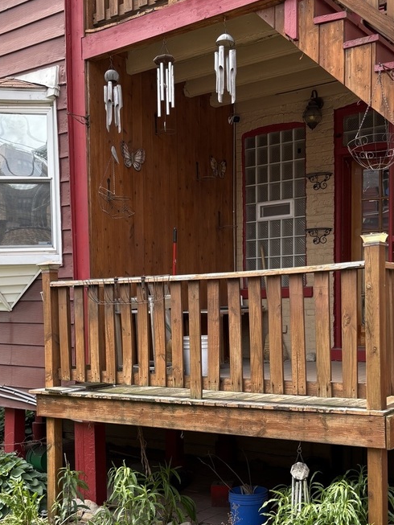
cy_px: 338
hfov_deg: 33.6
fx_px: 652
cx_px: 211
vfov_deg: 43.4
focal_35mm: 43
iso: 50
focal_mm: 5.96
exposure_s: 1/660
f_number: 1.6
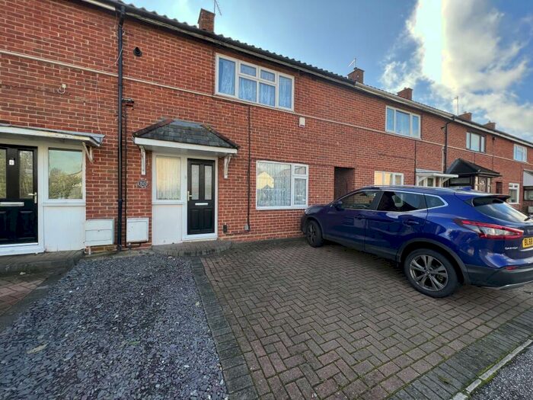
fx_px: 200
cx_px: 266
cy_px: 200
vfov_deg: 89.9
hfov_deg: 106.2
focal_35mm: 13
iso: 32
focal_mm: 1.57
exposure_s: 1/415
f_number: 1.8
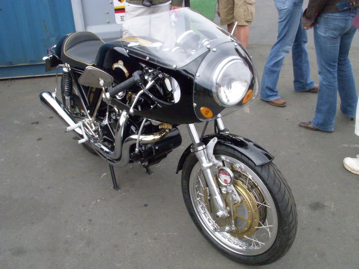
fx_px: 394
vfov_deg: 37.7
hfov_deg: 49.0
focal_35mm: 38
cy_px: 134
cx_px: 180
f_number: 6.6
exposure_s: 1/1000
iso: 800
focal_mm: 6.3
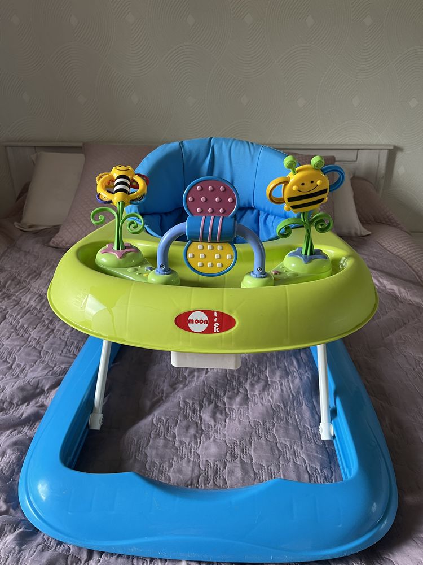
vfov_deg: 67.3
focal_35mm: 26
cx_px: 212
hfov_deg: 53.1
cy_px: 282
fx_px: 424
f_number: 1.6
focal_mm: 5.1
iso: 125
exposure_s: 1/76
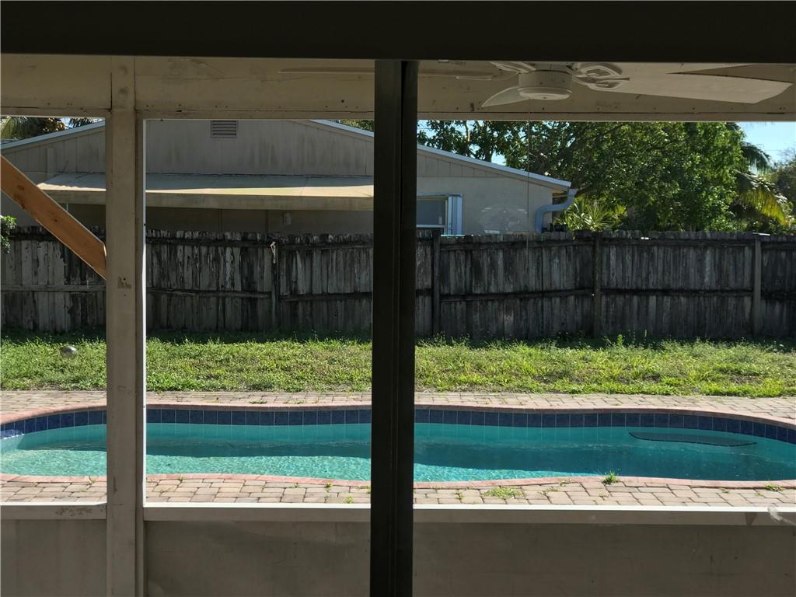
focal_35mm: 57
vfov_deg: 25.7
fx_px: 1311
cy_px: 298
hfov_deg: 33.8
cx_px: 398
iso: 20
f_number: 2.8
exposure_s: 1/328
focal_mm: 6.6
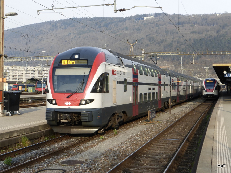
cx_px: 116
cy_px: 86
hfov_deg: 33.8
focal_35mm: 57
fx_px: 380
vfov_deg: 25.7
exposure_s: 1/250
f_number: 4.6
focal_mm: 9.7
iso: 100
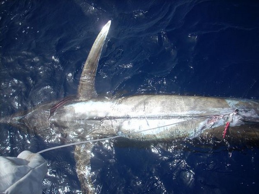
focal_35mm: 37
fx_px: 277
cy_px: 97
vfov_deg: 38.6
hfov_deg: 50.2
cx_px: 130
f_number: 5.6
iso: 64
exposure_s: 1/273
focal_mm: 6.2
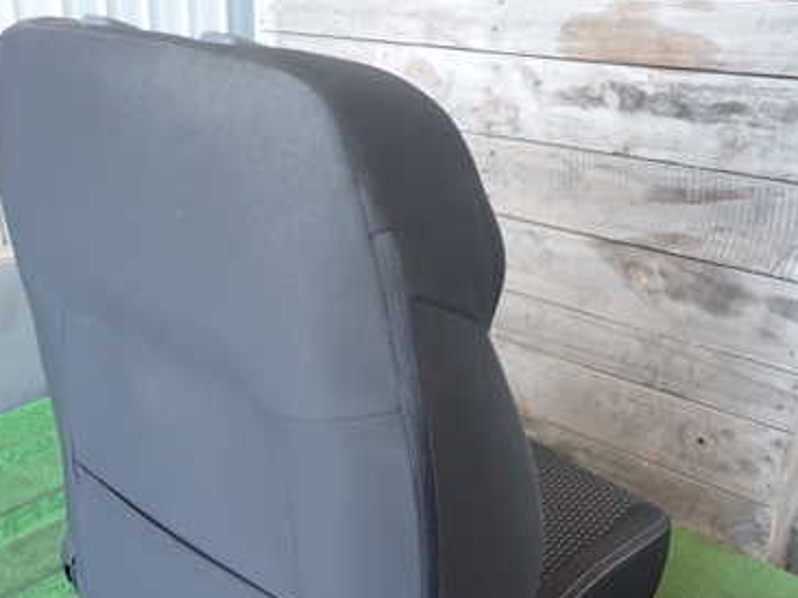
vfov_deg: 34.5
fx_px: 945
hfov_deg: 45.6
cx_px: 325
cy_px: 434
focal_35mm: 41
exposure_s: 1/50
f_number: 2
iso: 200
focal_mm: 4.5
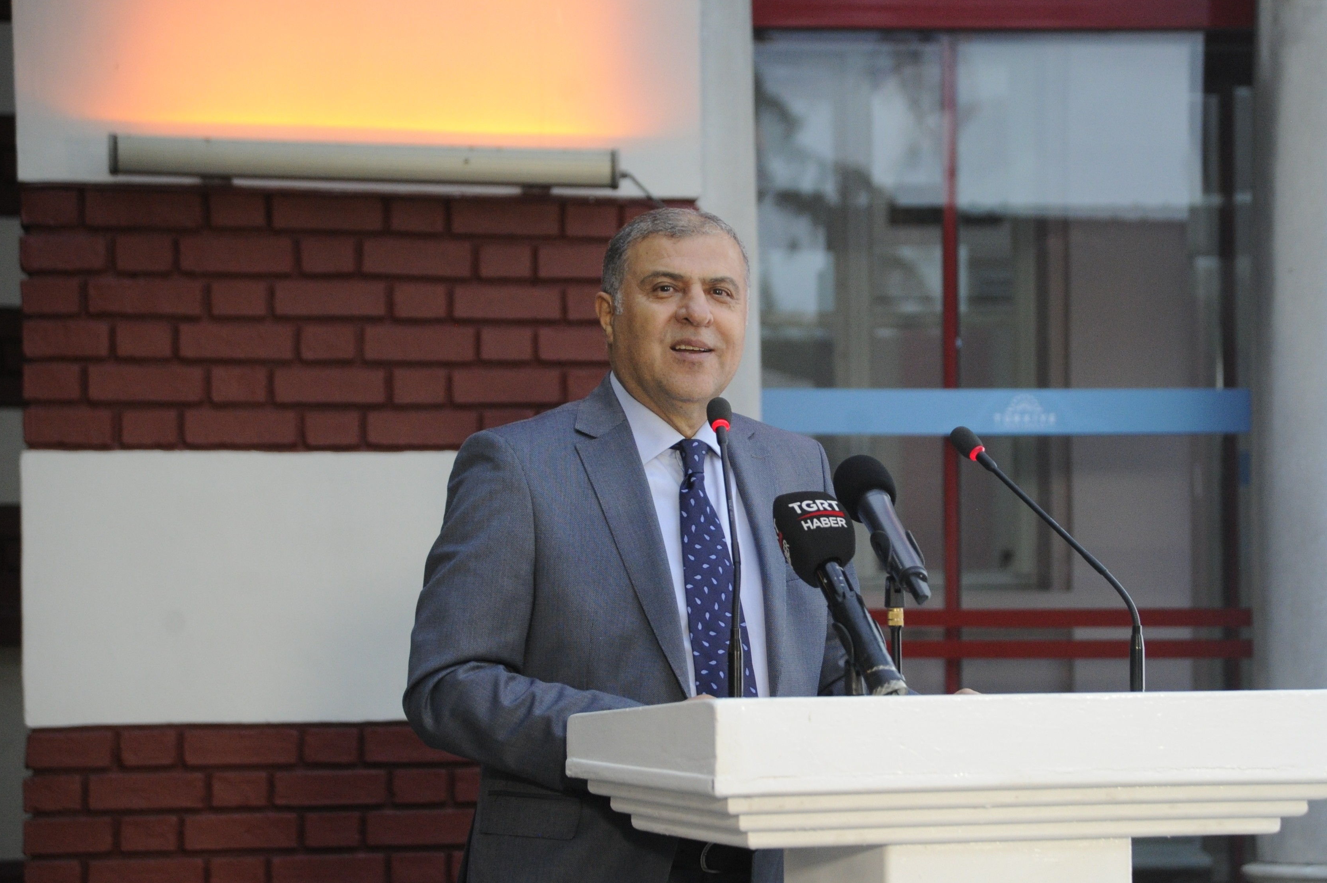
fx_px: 3978
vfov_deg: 12.7
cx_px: 813
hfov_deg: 18.9
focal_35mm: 108
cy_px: 518
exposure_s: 1/320
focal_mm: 85
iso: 4000
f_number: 4
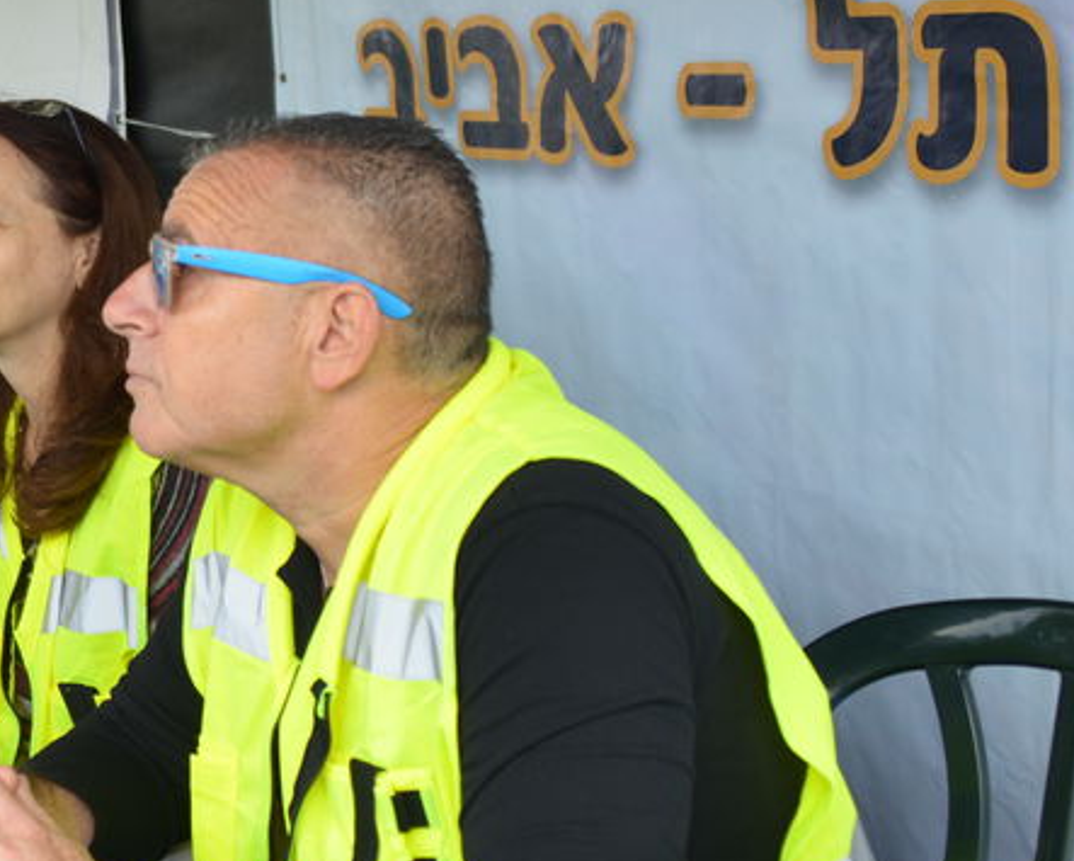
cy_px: 129
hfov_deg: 21.6
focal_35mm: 83
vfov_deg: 18.3
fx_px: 2640
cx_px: -167
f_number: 3.5
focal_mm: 28
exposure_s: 1/640
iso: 320
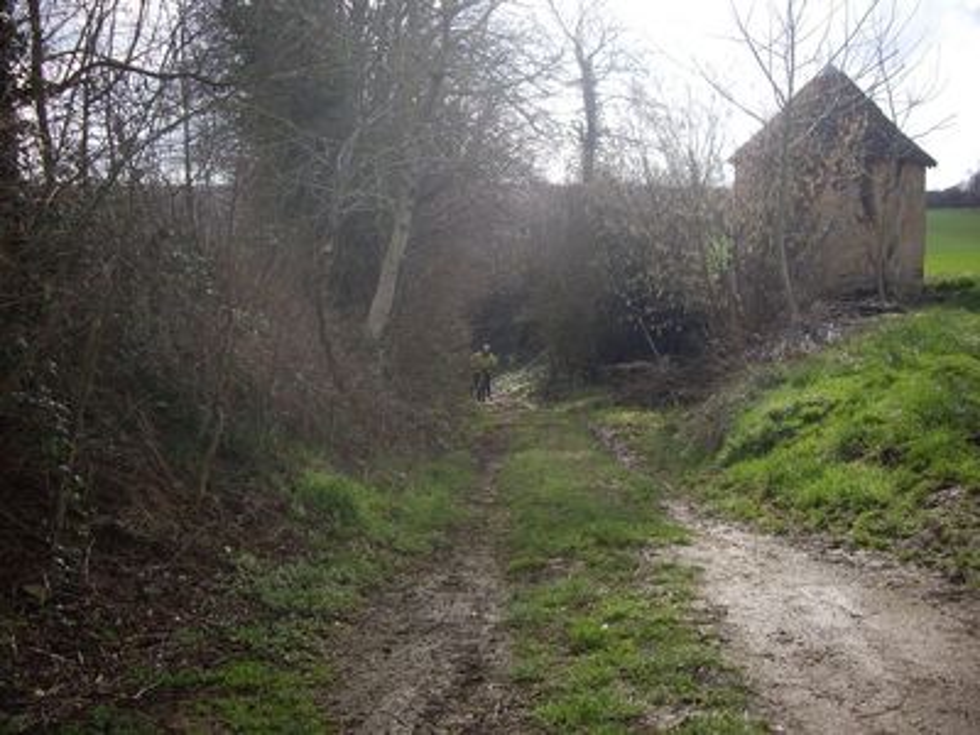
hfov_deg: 49.0
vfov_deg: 37.7
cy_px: 368
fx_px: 1076
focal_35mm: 38
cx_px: 490
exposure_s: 1/400
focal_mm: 7.9
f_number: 2.8
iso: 64
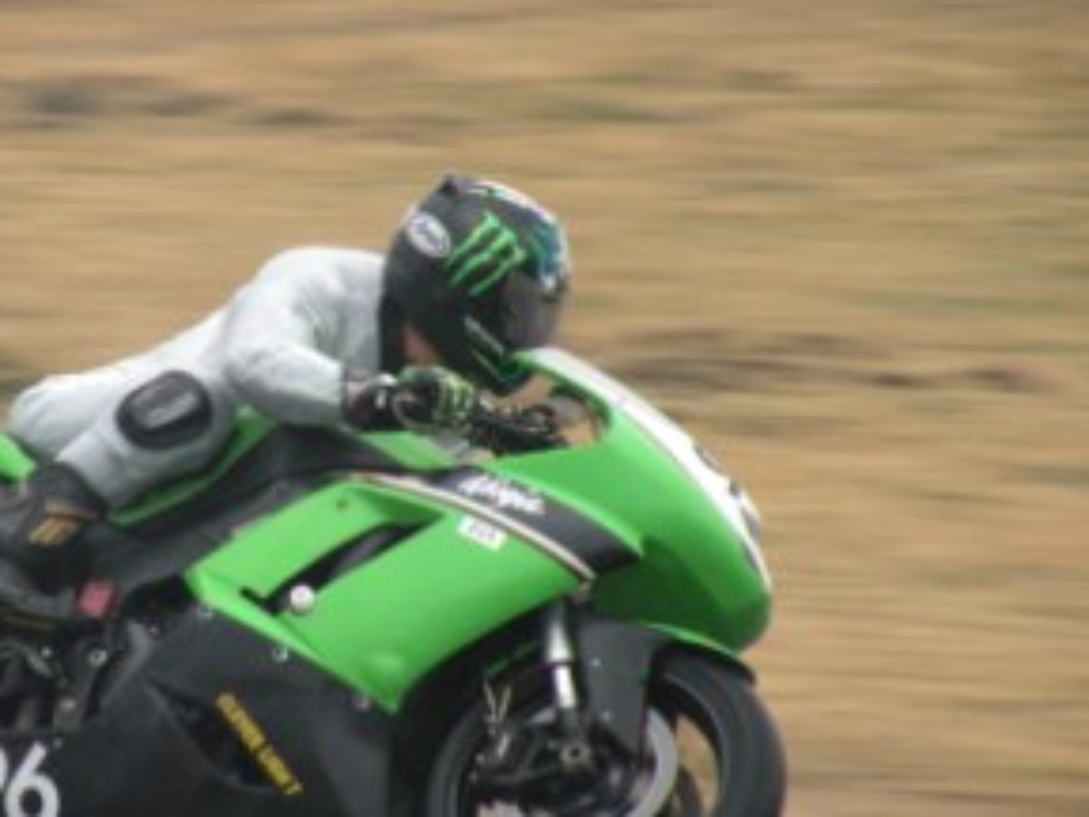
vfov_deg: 3.1
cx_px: 276
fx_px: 15195
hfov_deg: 4.1
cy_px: 401
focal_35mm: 483
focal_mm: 55
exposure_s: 1/132
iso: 385
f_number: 4.5
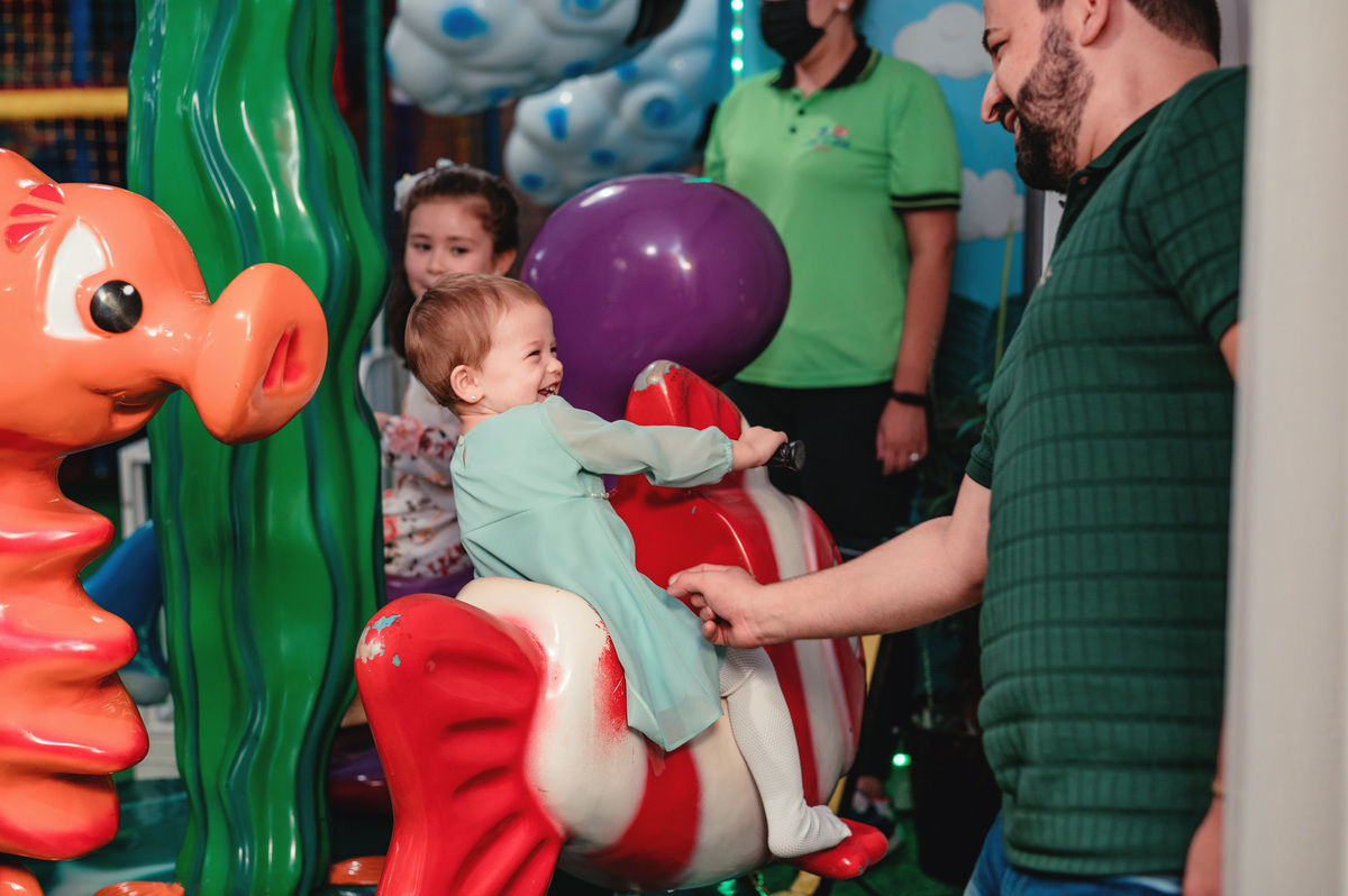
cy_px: 448
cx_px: 674
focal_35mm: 50
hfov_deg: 39.6
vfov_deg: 26.9
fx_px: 1871
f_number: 2.8
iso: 640
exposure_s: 1/200
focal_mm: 50
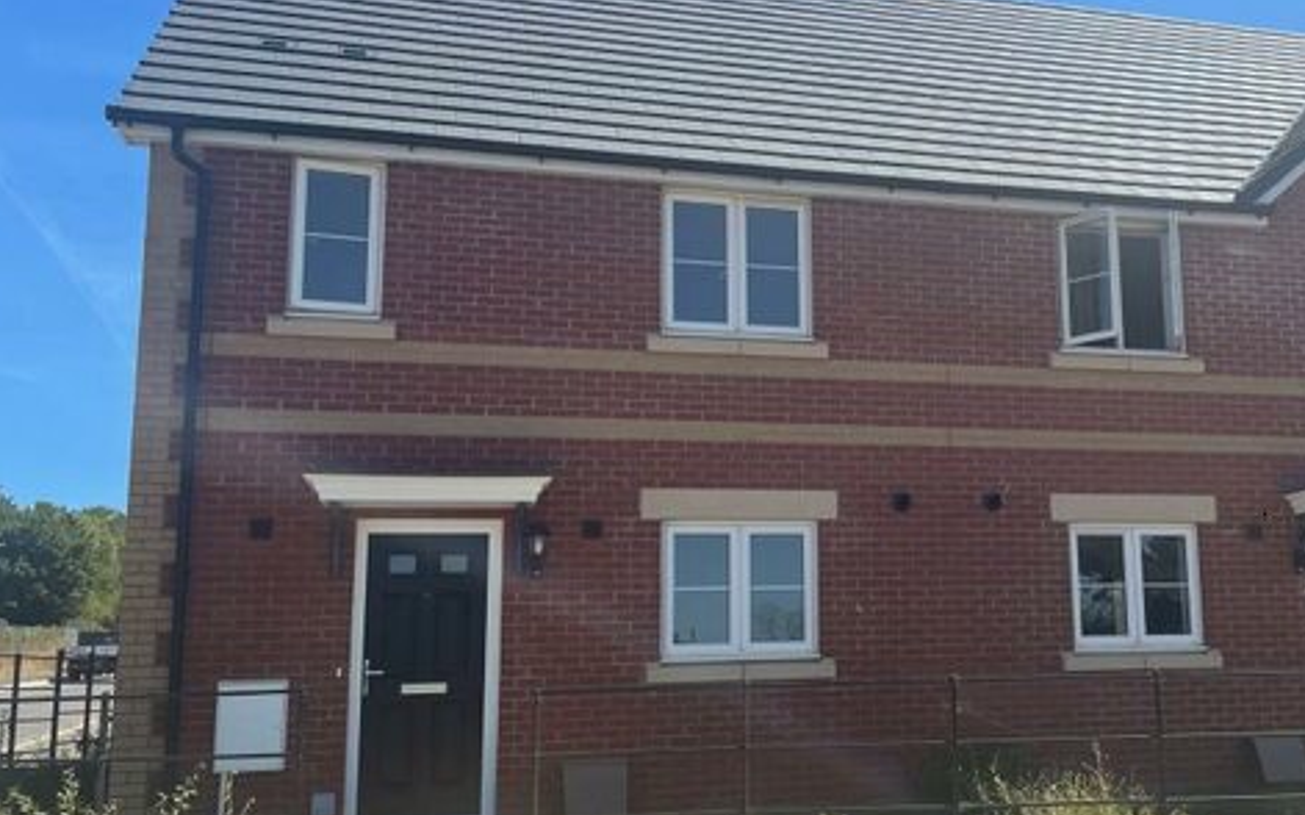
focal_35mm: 41
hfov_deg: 47.1
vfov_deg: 31.2
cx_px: 917
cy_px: 434
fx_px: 1458
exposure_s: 1/2817
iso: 32
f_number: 1.6
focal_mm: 4.2
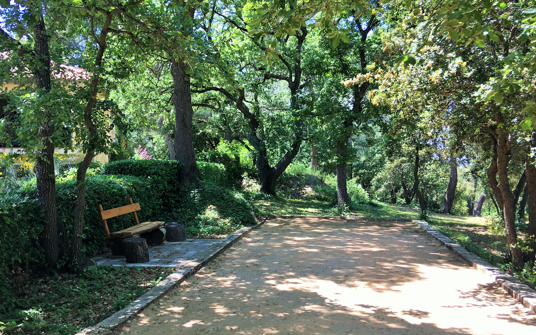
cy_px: 181
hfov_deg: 56.7
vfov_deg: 37.2
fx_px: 497
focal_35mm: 34
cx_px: 252
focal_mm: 4.15
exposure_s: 1/204
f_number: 2.2
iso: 25
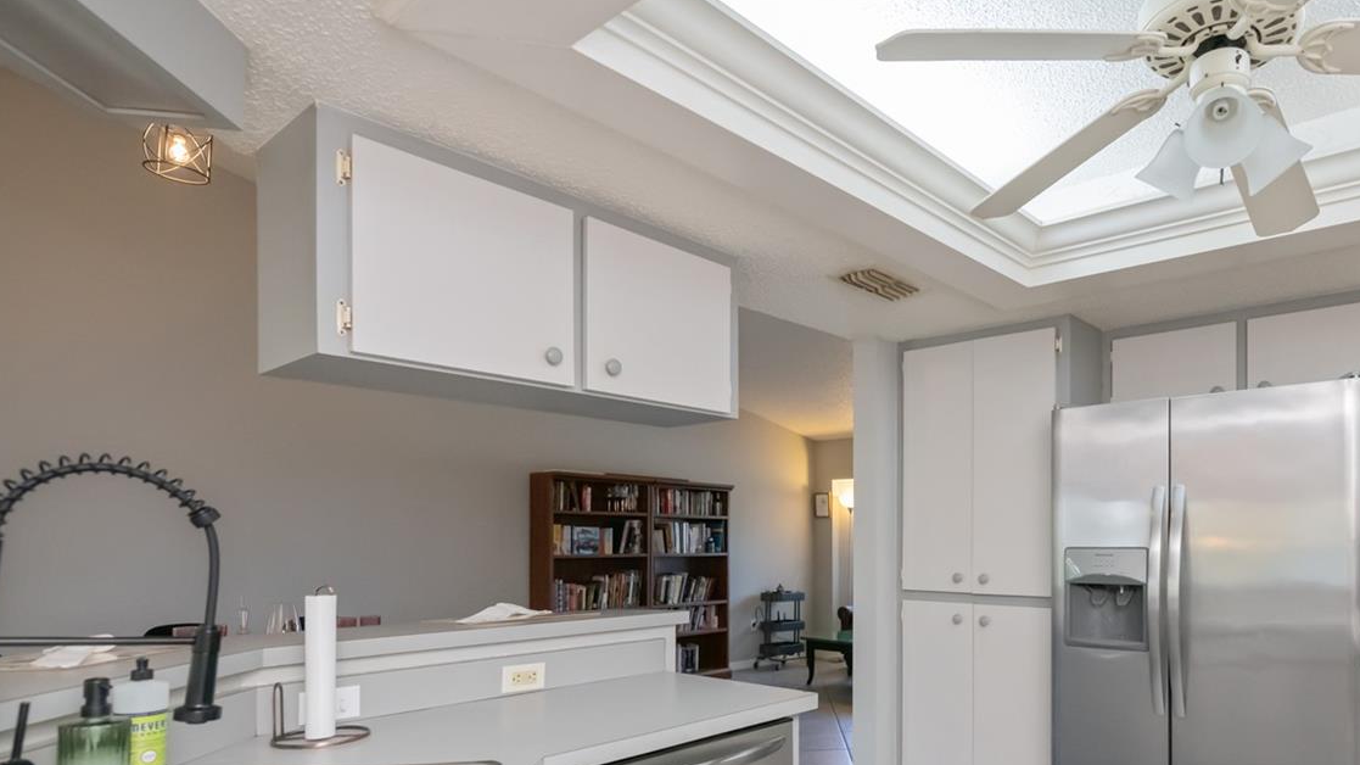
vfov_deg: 50.6
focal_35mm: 21
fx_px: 757
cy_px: 602
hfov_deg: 81.1
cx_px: 906
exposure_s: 1/320
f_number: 4
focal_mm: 14
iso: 1600
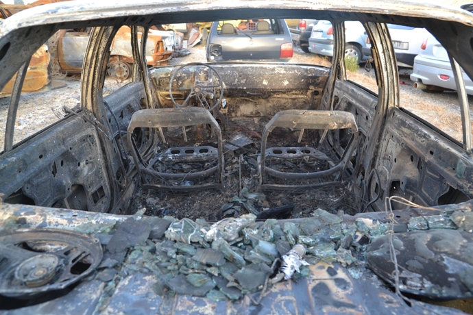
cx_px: 236
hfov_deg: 70.4
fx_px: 335
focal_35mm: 26
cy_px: 158
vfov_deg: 50.4
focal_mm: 17
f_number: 5.6
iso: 400
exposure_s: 1/125
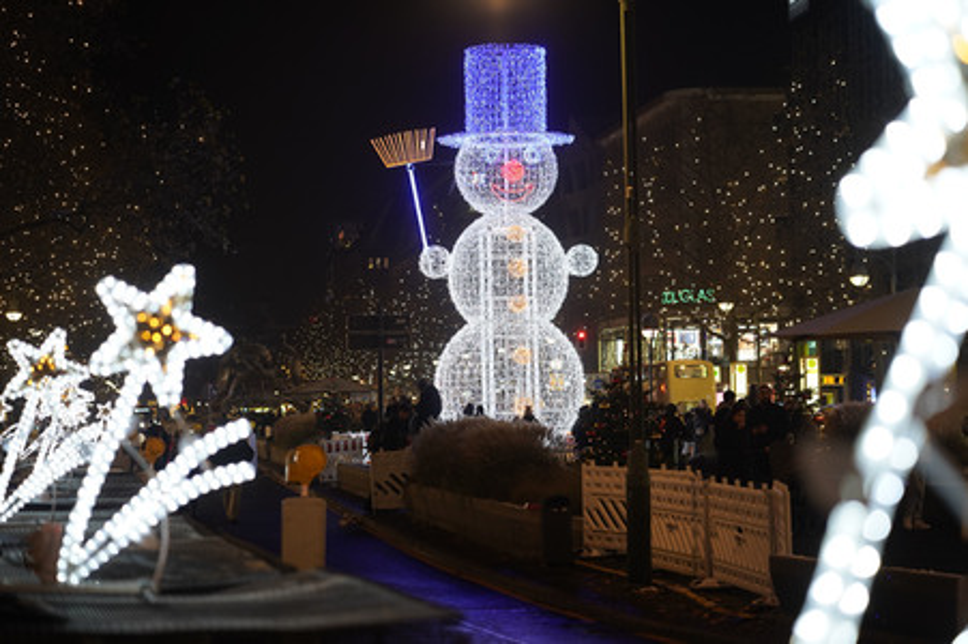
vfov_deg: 16.0
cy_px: 322
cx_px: 484
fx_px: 2284
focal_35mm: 85
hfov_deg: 23.9
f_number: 2.8
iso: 1600
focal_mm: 85
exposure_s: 1/250
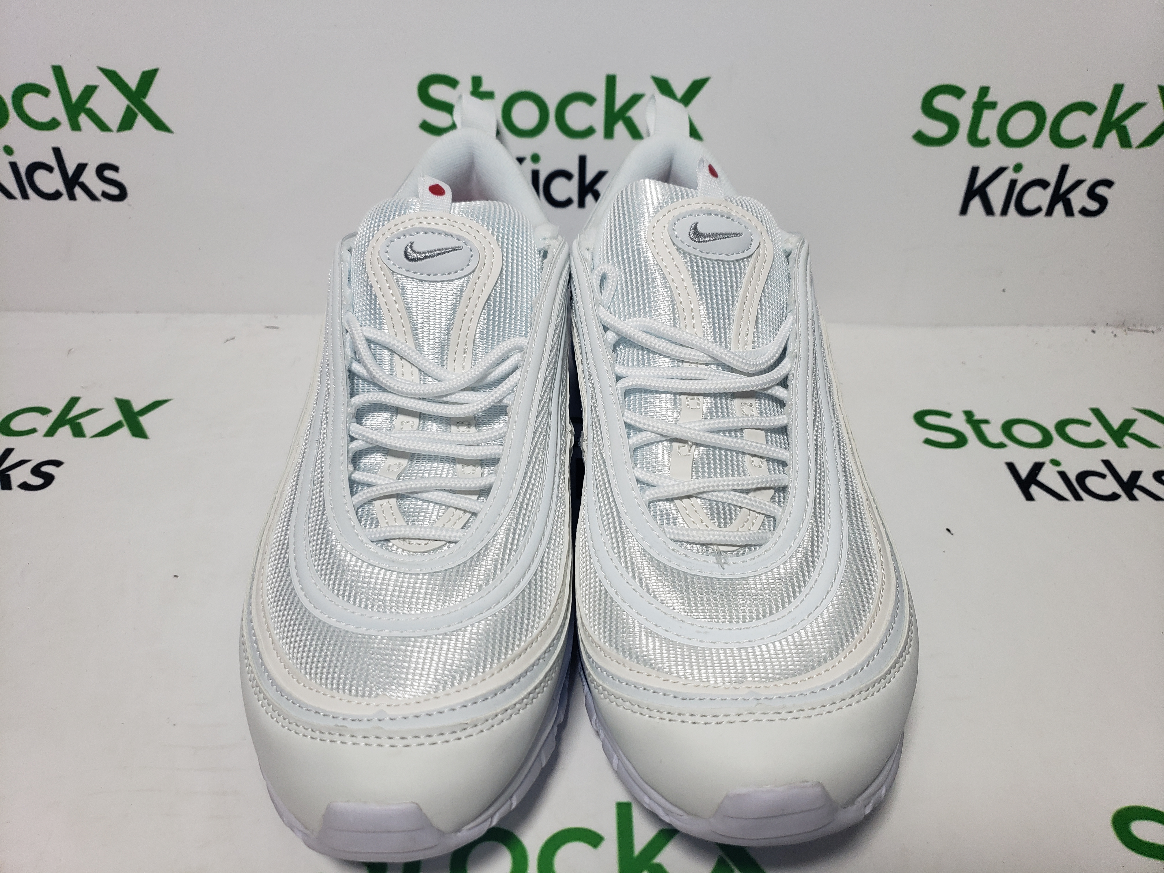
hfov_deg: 67.3
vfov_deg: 53.1
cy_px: 436
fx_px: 874
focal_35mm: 26
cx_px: 582
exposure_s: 1/638
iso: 50
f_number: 1.5
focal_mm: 4.3
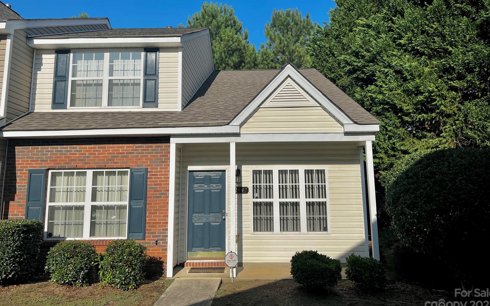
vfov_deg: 44.4
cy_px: 130
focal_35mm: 28
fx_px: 374
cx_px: 248
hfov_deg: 66.5
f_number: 1.5
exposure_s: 1/8000
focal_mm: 5.7
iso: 50
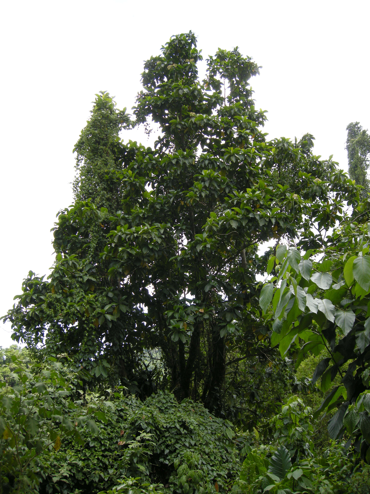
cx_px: 185
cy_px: 247
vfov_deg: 52.6
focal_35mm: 35
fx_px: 499
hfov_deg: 40.7
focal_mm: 7.5
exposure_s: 1/150
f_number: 3.8
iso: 64
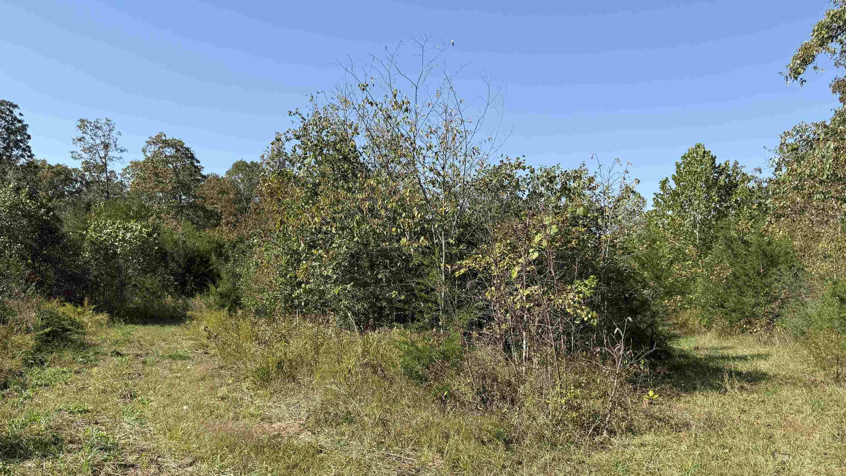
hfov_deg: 69.9
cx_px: 427
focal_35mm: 27
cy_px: 323
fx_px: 606
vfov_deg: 42.2
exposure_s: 1/2703
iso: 80
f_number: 1.78
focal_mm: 6.76
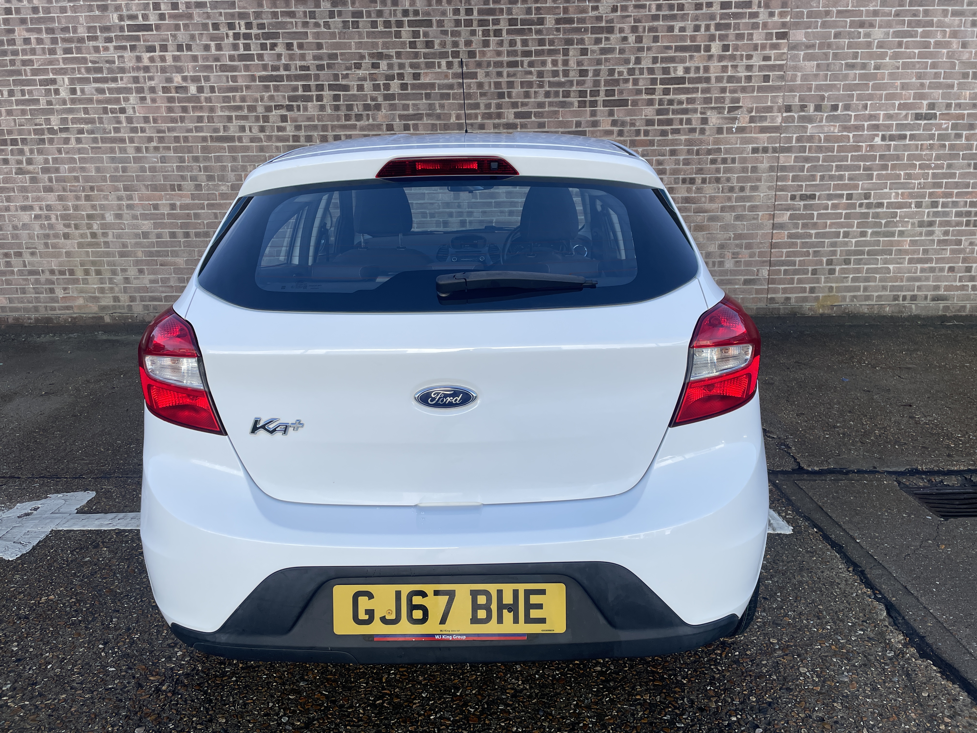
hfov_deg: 67.3
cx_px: 488
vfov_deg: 53.1
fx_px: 734
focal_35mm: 26
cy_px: 366
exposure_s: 1/1171
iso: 32
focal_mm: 4.2
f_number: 1.6
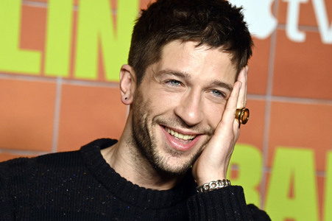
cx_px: 166
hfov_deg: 11.1
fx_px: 1705
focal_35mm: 185
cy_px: 110
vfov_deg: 7.4
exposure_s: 1/500
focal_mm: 185
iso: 4000
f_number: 6.3
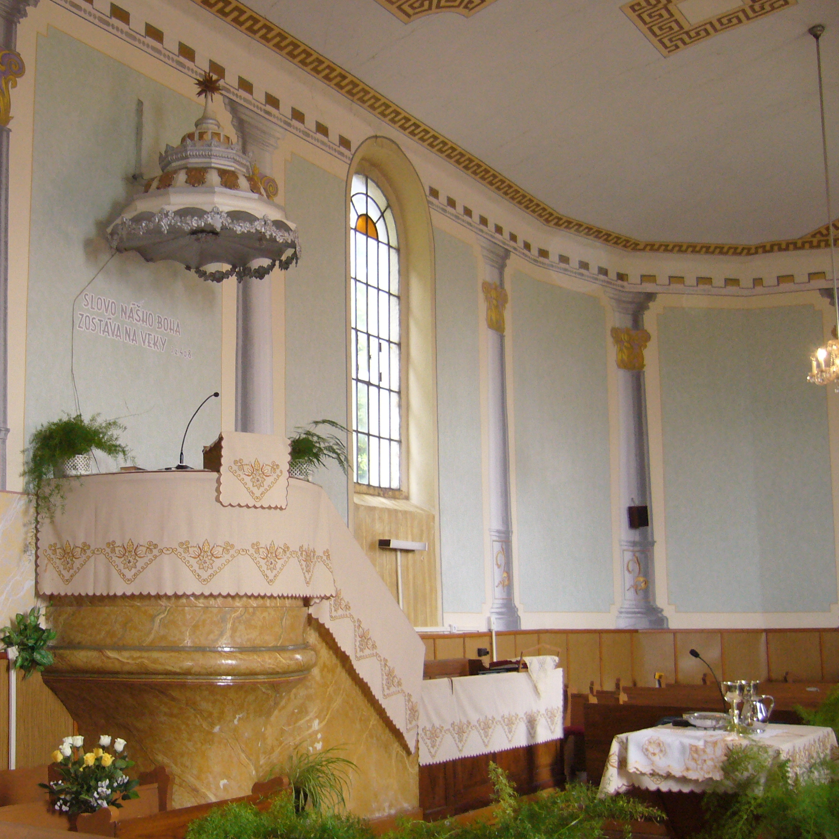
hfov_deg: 37.8
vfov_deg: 38.3
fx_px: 1207
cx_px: 268
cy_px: 398
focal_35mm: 44
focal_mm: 5.8
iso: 160
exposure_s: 1/30
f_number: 2.8
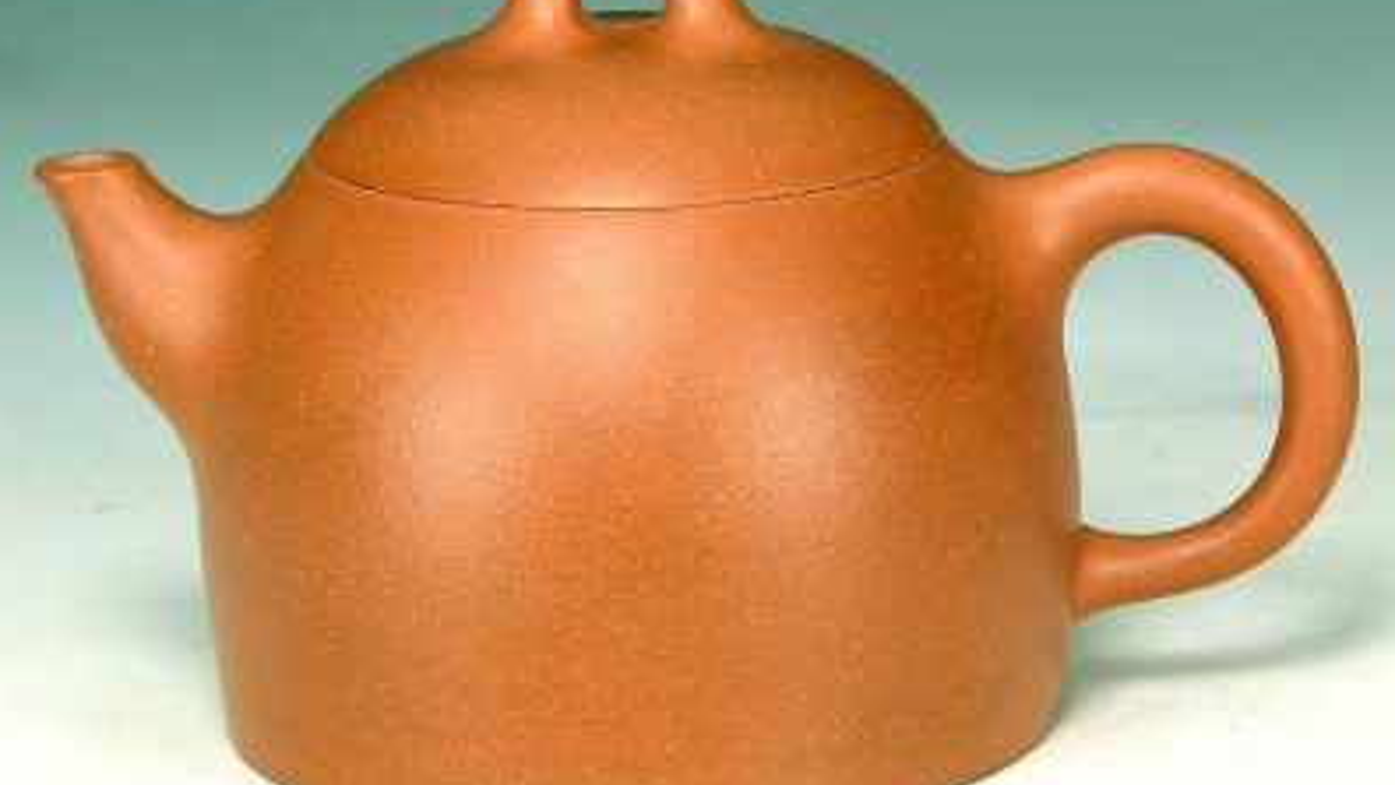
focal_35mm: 175
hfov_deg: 12.3
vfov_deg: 6.9
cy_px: 366
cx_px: 694
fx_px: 6475
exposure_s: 1/6.6
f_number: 7.9
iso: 100
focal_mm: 41.1
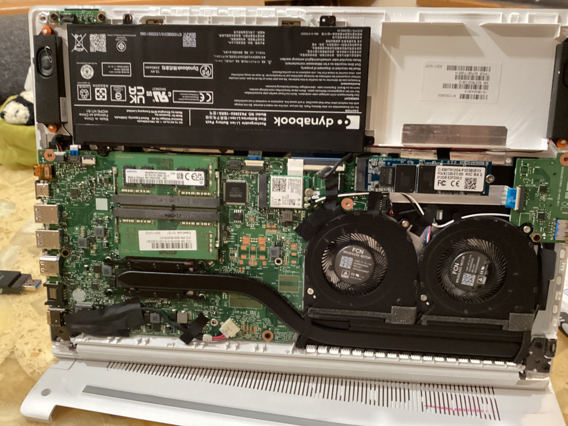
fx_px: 509
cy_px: 213
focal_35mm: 31
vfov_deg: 45.4
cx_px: 284
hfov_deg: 58.4
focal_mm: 3.3
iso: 400
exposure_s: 1/33
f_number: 2.4
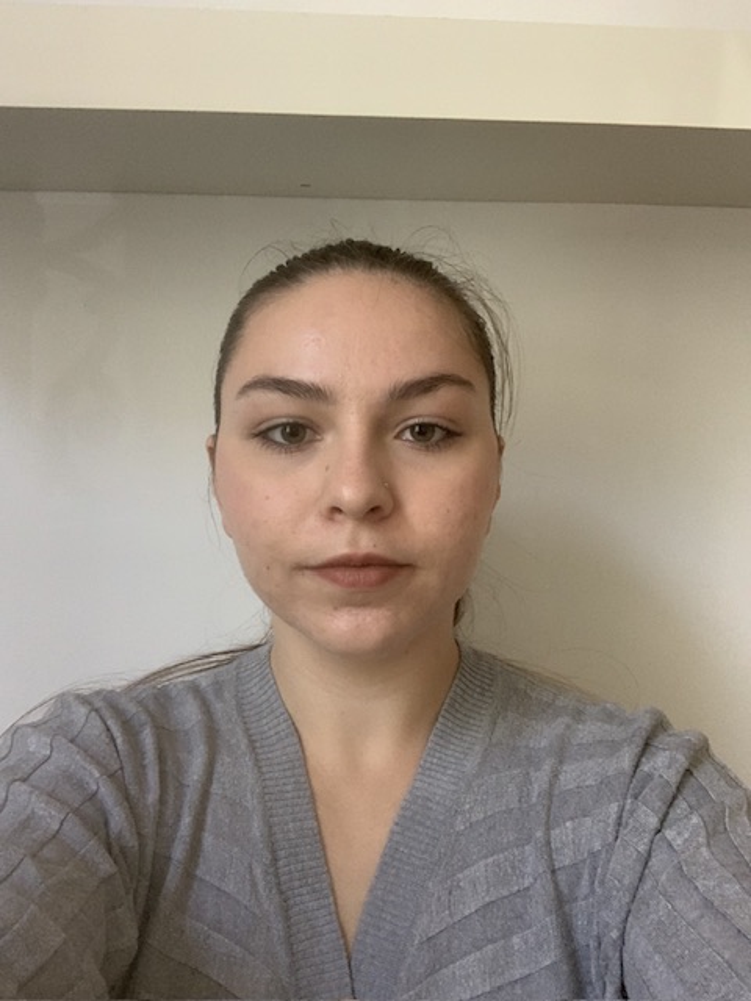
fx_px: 926
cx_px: 376
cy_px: 500
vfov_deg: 56.8
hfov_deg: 44.2
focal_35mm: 32
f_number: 2.2
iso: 320
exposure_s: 1/44
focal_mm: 2.87
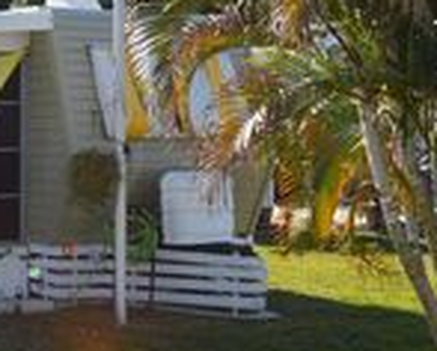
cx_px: -131
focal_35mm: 105
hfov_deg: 17.2
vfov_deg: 14.5
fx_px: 1360
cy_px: 9
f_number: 9
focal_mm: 22
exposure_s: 1/200
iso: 100
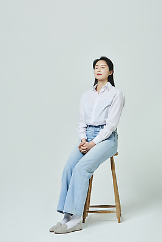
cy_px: 121
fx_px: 472
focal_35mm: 70
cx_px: 81
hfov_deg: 19.5
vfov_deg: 28.8
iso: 100
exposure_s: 1/125
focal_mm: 70
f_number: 11
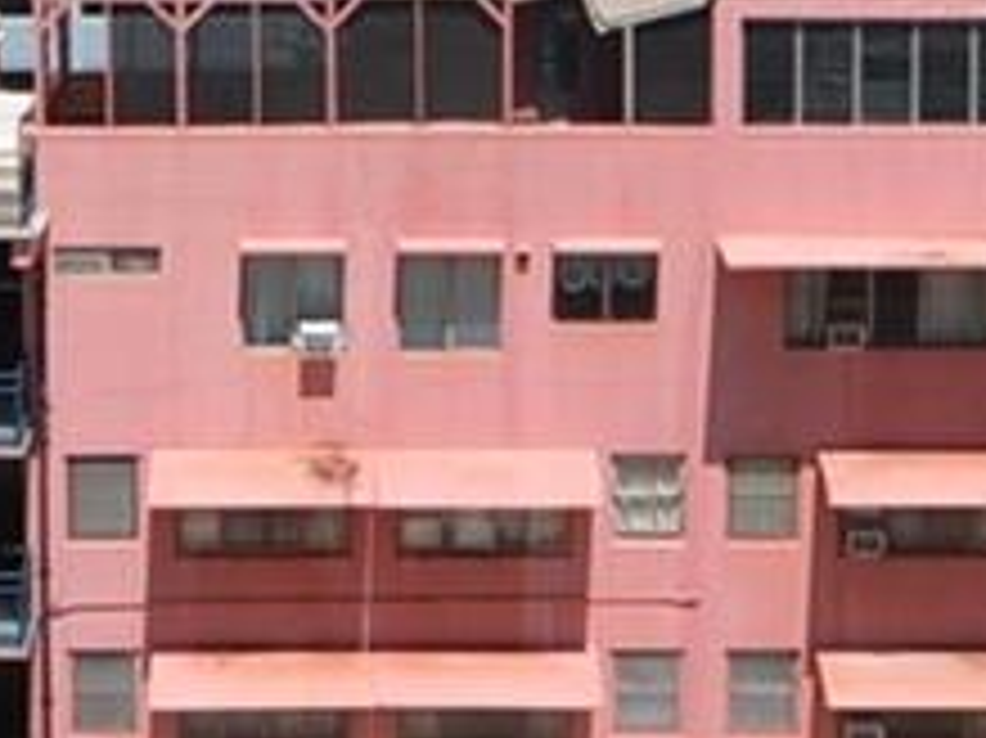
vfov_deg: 13.4
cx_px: 225
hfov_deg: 18.6
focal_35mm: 105
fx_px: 2989
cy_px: -326
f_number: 9
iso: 100
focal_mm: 10
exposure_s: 1/320
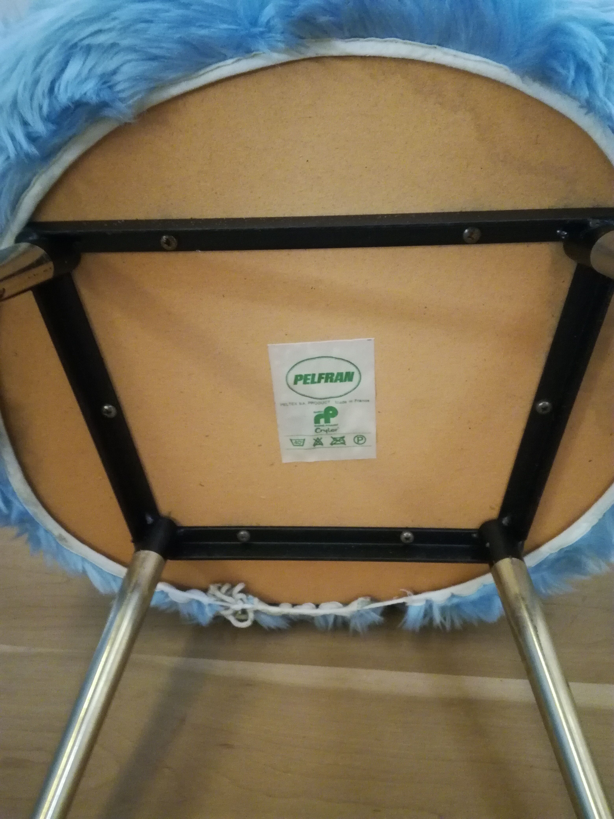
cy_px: 410
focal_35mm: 27
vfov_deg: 65.3
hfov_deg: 51.4
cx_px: 307
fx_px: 639
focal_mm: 3.79
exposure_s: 1/13.3
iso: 1000
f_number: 2
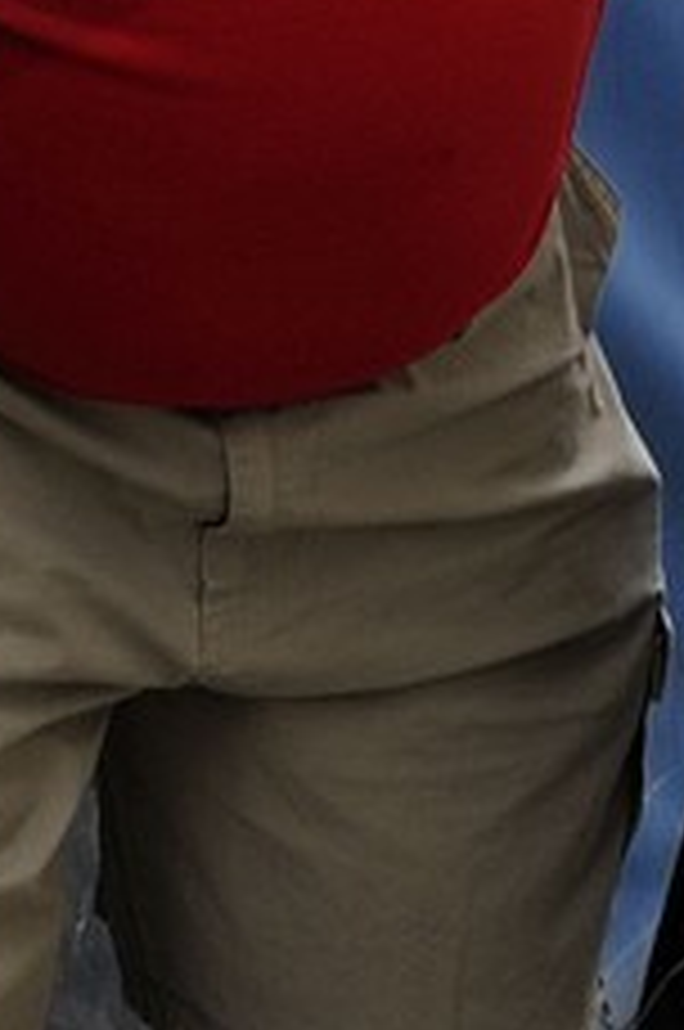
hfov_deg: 6.0
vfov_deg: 8.6
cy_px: -1219
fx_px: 6403
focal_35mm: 224
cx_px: -549
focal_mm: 32
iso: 400
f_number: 6.3
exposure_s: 1/125
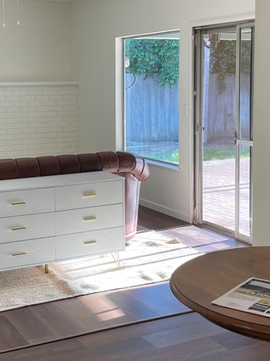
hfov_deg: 25.2
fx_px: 603
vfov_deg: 33.1
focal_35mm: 58
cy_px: 139
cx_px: 114
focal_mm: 5.1
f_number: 1.6
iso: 50
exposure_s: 1/120
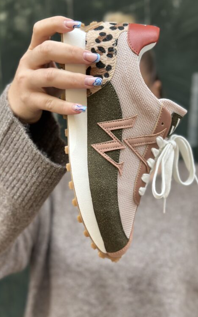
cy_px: 160
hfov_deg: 24.9
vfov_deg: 38.9
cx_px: 93
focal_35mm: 52
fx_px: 449
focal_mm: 6.86
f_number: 1.78
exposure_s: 1/121
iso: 64
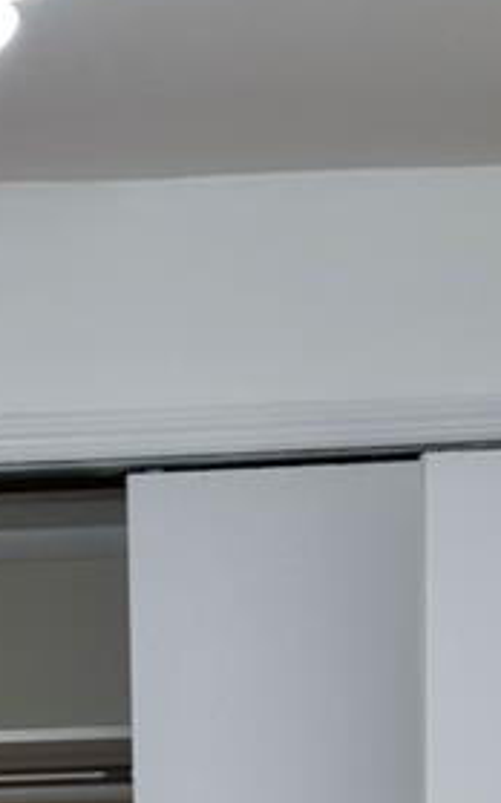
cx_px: -112
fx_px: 3063
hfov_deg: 9.2
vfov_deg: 13.9
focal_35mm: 140
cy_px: 1249
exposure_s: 1/60
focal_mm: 6.76
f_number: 1.78
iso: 125
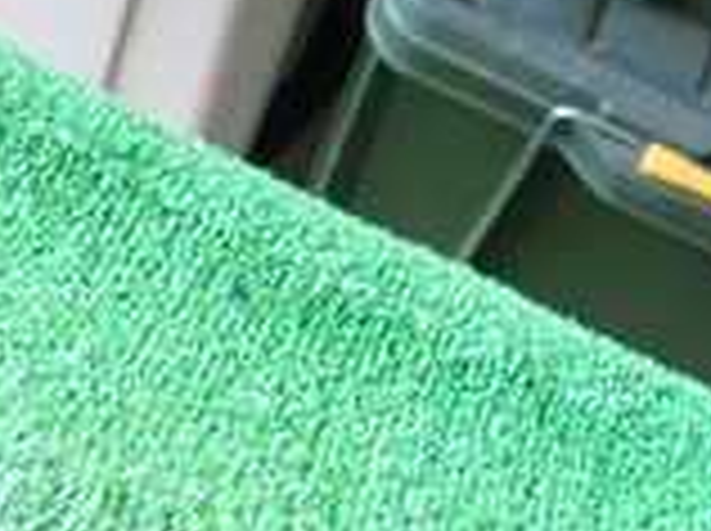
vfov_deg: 13.9
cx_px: 252
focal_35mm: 95
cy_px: 940
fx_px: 1948
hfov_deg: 20.6
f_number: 2
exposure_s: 1/50
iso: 200
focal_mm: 4.5
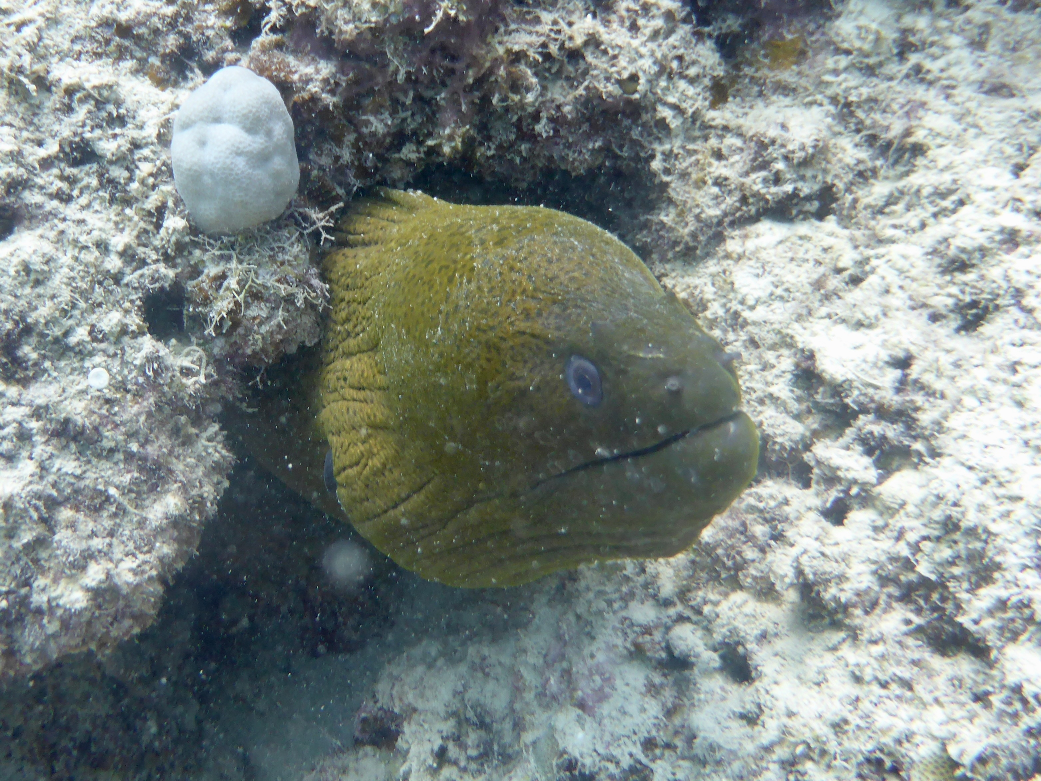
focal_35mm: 24
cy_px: 390
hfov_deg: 71.6
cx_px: 520
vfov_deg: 56.8
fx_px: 722
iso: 100
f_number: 3.3
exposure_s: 1/125
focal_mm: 4.3
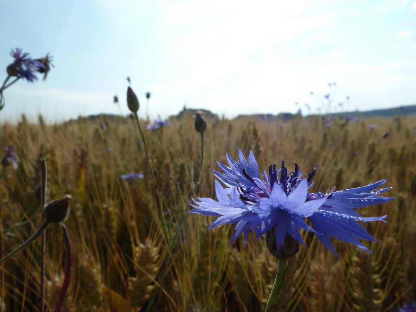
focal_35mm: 25
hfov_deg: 69.4
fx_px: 300
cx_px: 208
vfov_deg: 54.9
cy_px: 156
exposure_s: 1/640
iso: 80
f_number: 5.6
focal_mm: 4.1
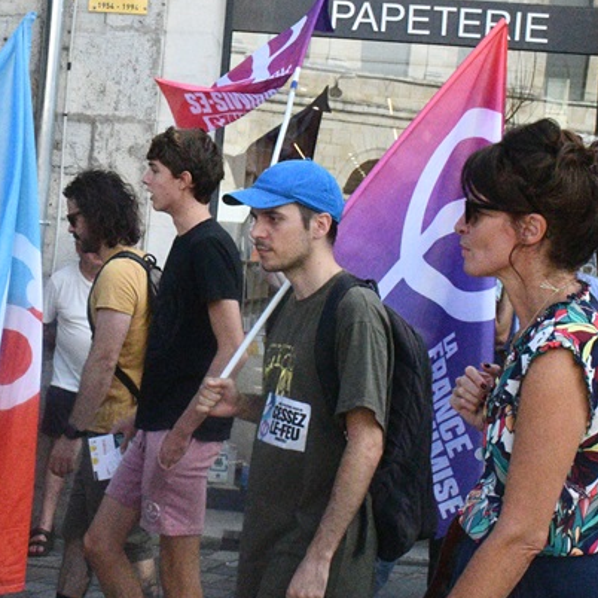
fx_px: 1759
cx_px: 87
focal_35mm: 90
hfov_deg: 19.0
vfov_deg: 19.3
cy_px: 214
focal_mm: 34
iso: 16000
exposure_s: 1/2000
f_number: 22
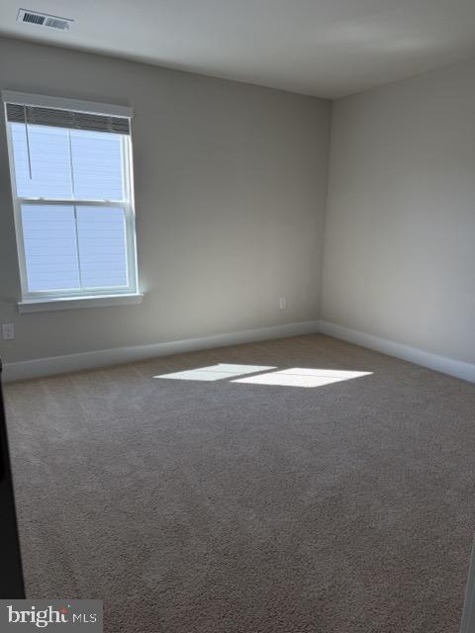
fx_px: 439
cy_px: 316
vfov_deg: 71.6
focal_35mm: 24
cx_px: 238
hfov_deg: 56.8
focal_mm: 6.76
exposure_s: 1/296
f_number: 1.78
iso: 80
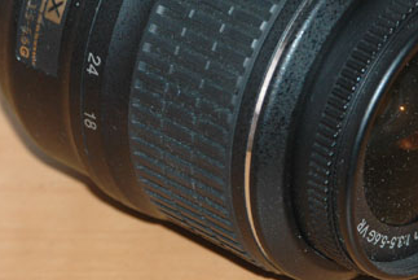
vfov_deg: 4.7
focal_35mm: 292
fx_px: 3393
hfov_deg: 7.0
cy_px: 41
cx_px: 269
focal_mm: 105
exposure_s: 1/60
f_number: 8
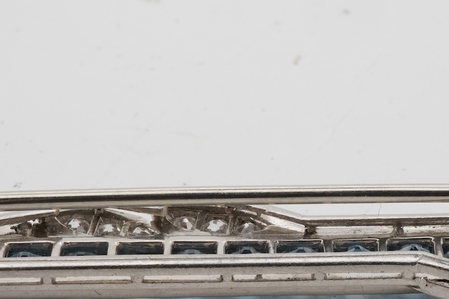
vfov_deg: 12.5
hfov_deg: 18.8
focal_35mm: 109
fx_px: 1359
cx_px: 250
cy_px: 222
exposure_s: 1/125
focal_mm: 30
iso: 400
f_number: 22
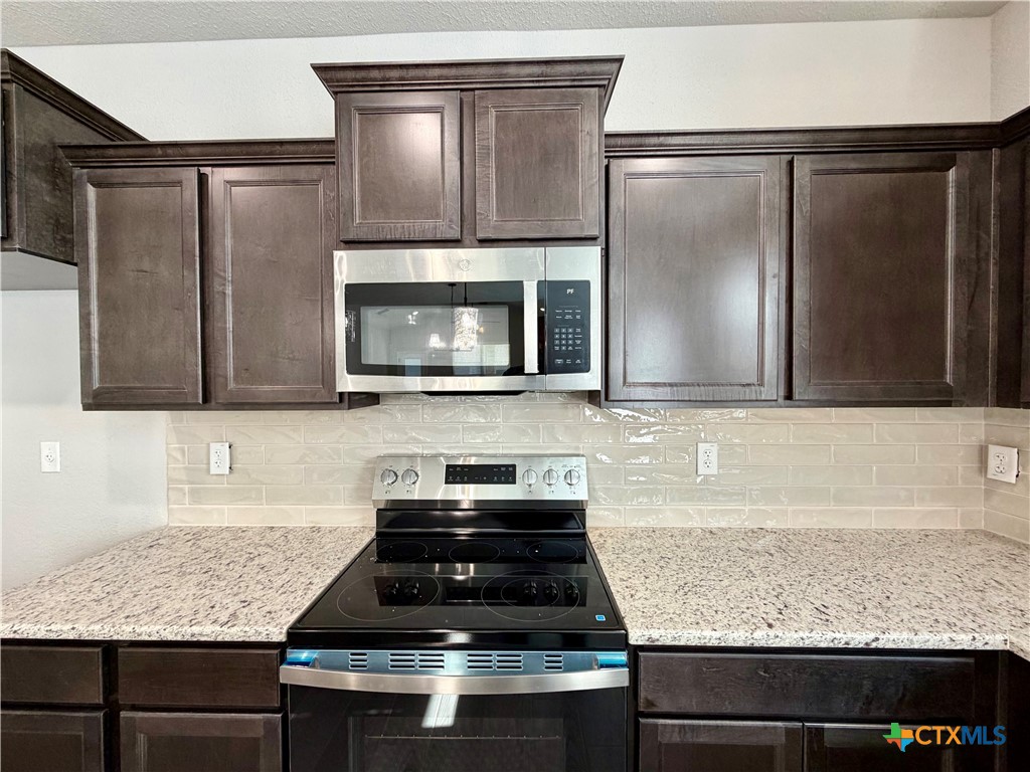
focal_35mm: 14
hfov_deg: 102.1
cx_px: 515
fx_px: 417
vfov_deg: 85.7
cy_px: 386
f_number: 2.2
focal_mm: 2.22
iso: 160
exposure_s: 1/60
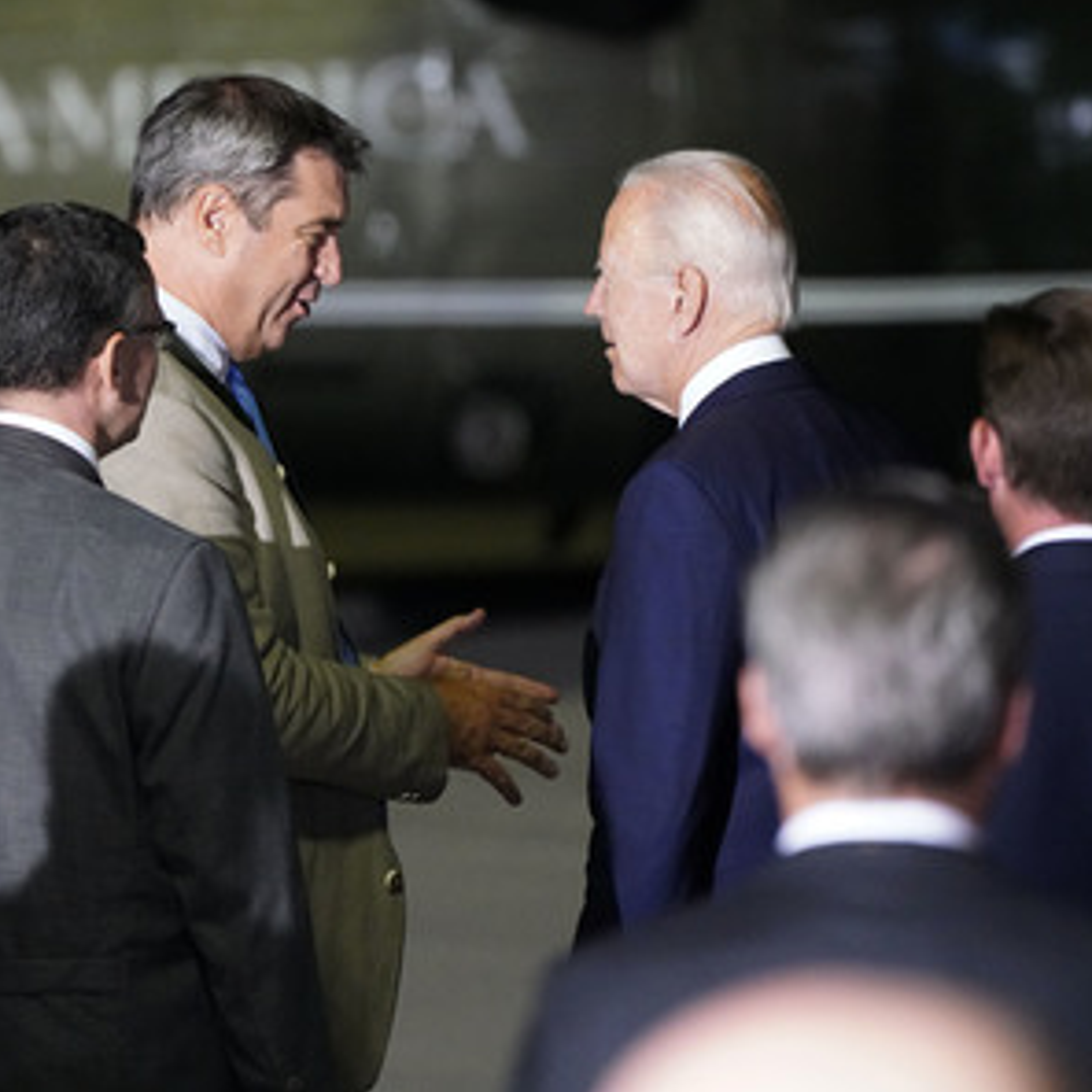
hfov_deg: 3.4
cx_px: 467
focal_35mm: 517
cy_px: 542
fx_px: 18452
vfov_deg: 3.4
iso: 12800
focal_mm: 400
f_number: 5.6
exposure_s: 1/250
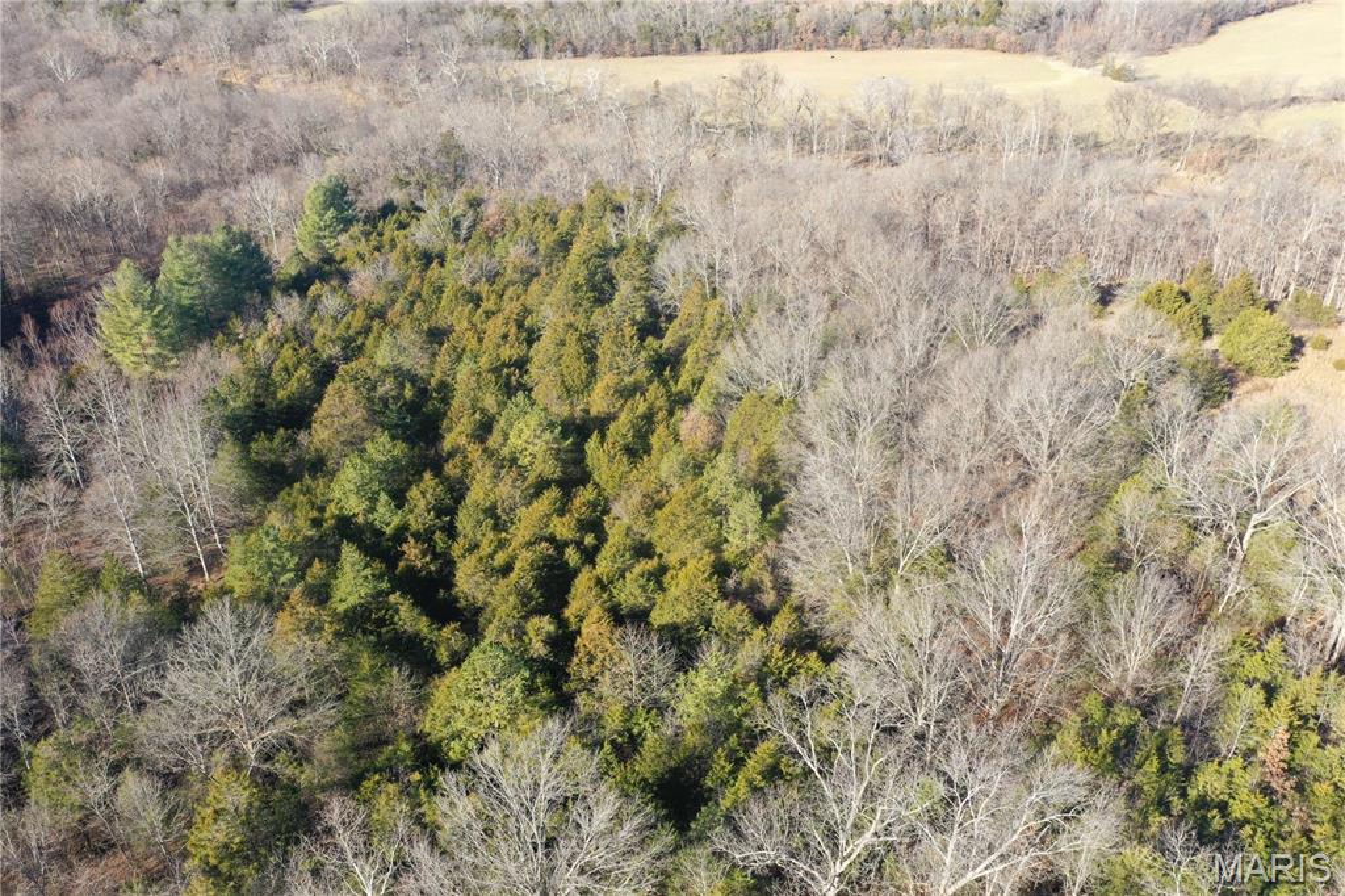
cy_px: 448
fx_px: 1046
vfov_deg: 46.4
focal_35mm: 28
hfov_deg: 65.5
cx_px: 672
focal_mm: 10.26
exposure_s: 1/200
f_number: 4.5
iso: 100
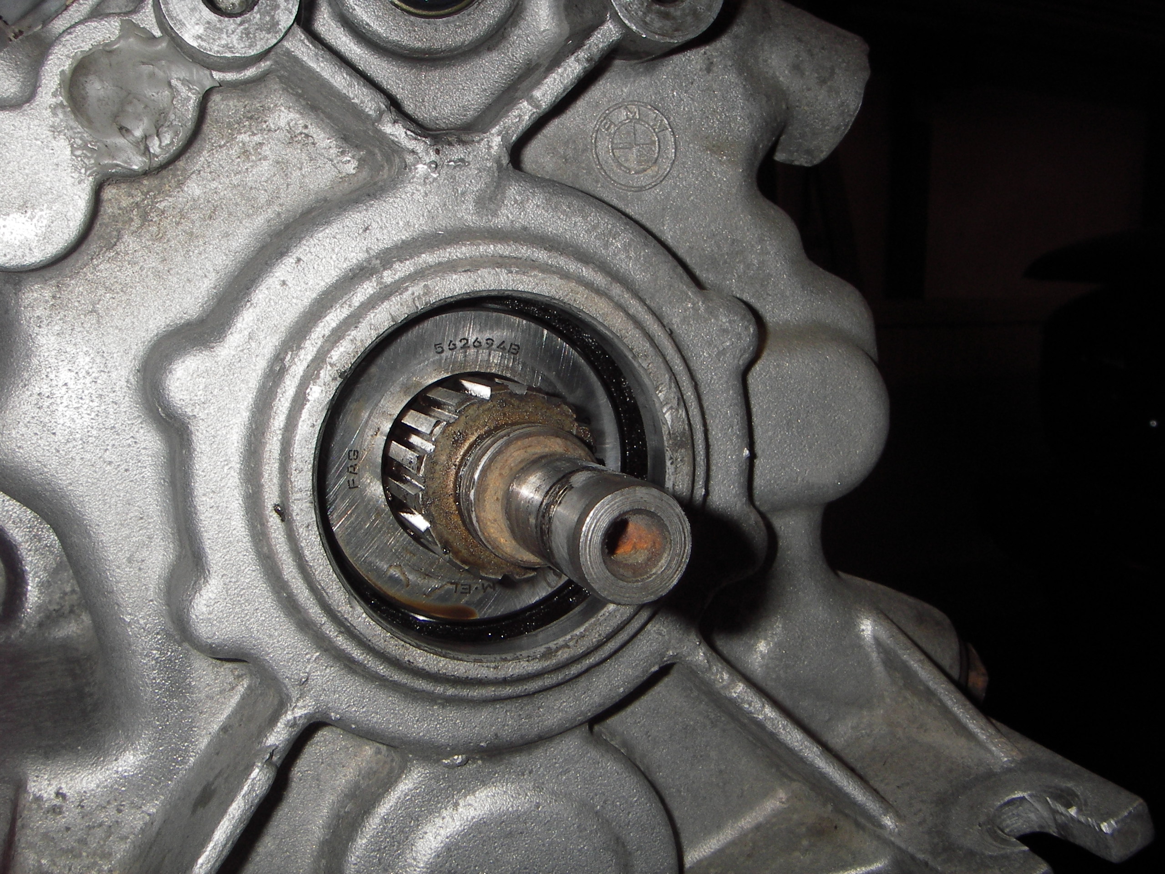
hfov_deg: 49.0
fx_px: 1279
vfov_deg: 37.7
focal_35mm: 38
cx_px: 582
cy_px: 437
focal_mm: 6.3
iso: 50
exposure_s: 1/30
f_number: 6.6
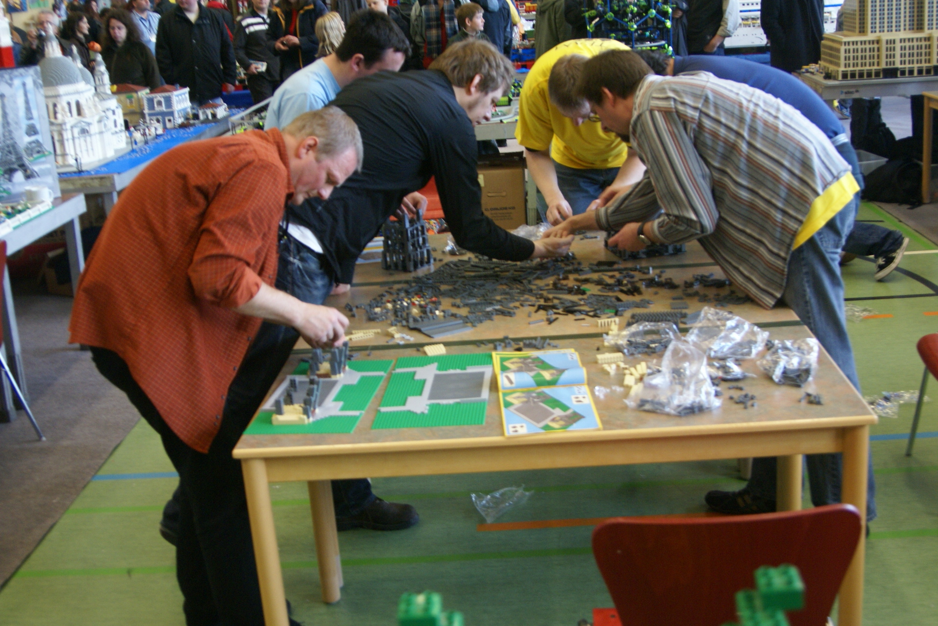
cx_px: 469
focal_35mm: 42
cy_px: 313
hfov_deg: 46.4
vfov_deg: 31.9
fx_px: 1094
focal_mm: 28
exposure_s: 1/40
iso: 400
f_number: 4
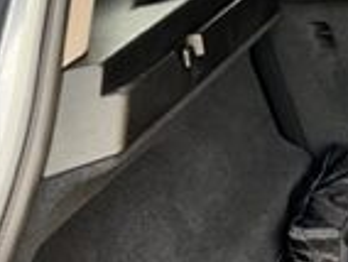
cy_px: 191
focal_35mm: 117
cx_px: 640
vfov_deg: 12.7
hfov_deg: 14.6
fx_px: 1178
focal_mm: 5.7
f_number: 1.5
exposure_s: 1/82
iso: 125
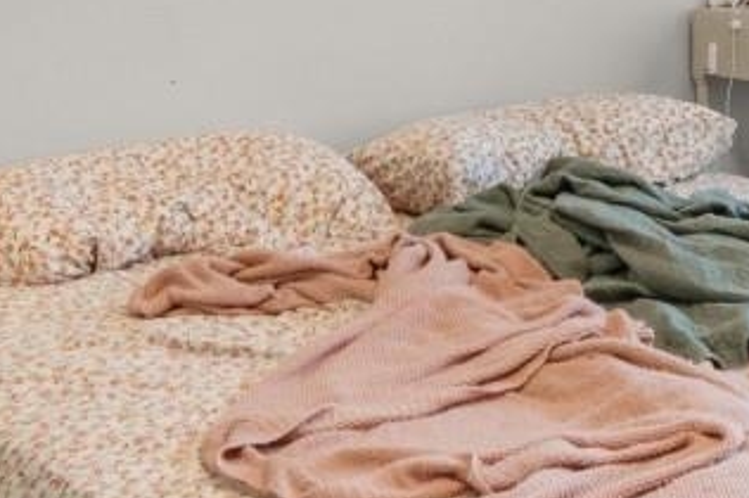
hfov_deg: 25.3
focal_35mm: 77
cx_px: 718
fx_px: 1600
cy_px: -194
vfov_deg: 16.5
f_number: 4.5
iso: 100
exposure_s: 2
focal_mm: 10
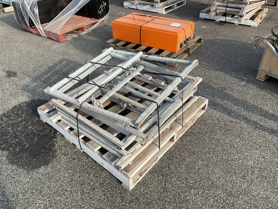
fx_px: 233
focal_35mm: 29
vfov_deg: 48.2
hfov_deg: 61.7
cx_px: 139
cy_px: 104
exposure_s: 1/898
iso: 16
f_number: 1.8
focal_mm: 3
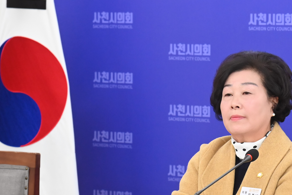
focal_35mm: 204
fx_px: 1655
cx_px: 247
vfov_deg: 6.7
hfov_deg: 10.0
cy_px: 137
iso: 4000
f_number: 6.3
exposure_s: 1/250
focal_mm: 92
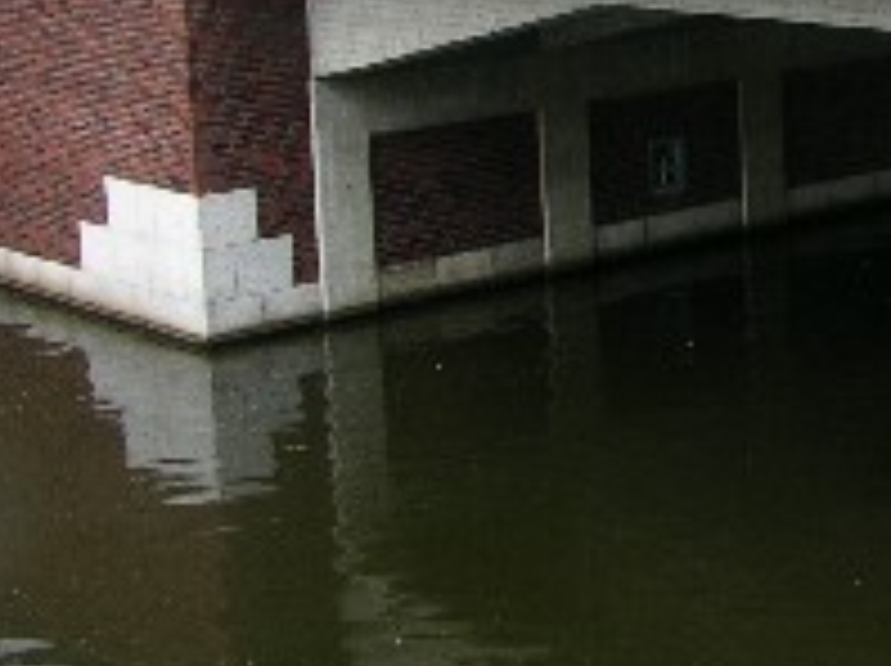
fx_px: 2674
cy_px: 27
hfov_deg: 17.7
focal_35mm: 104
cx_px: 1150
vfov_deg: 14.0
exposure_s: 1/59.6
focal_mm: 8.9
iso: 50
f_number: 5
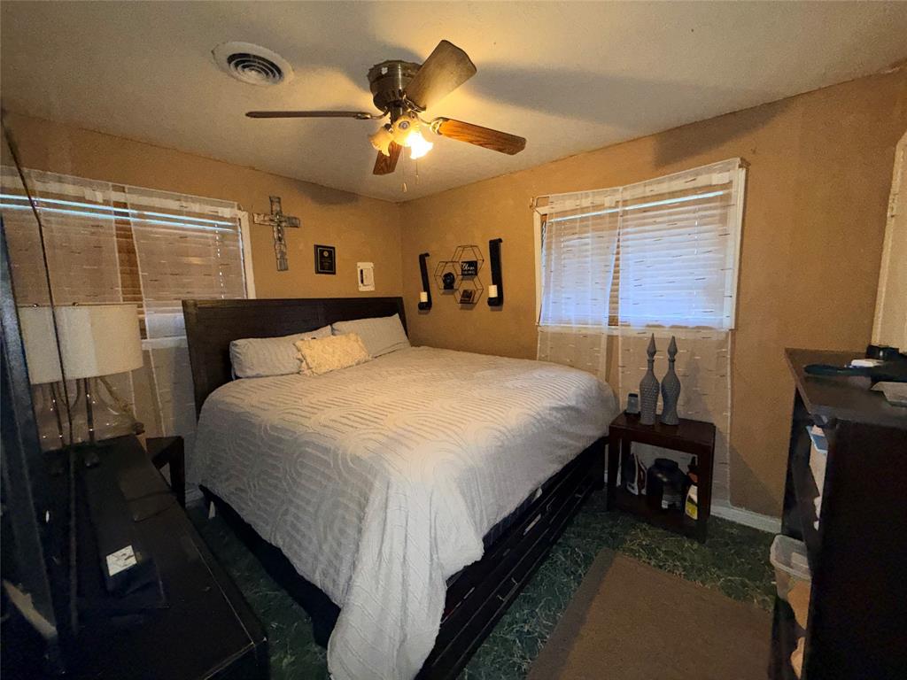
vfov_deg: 85.7
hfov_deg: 102.1
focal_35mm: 14
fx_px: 367
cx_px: 454
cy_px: 340
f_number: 2.2
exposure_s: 1/60
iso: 200
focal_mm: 2.22
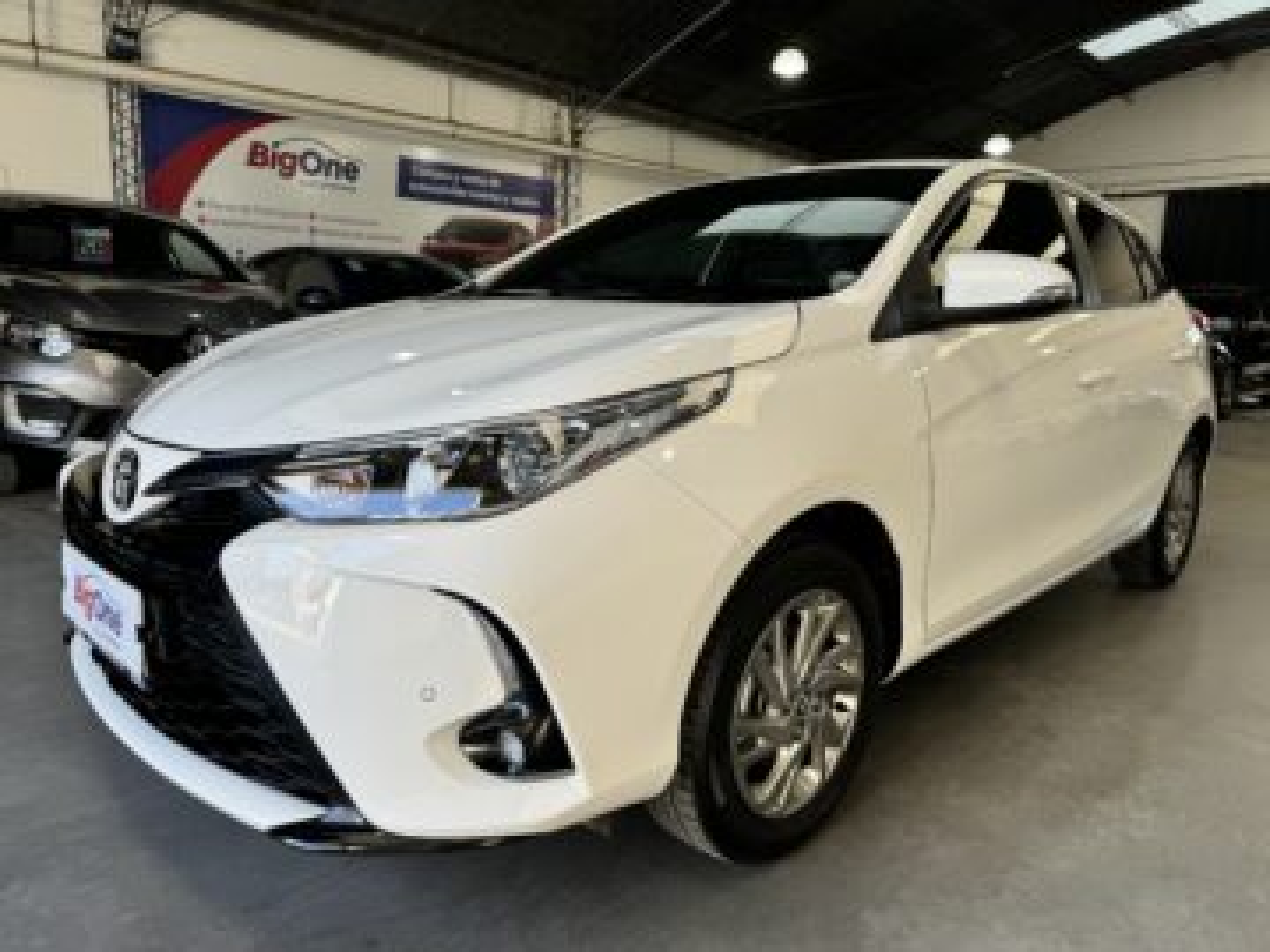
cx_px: 635
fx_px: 881
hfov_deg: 71.6
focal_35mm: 24
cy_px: 476
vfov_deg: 56.8
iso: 64
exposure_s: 1/227
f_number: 1.78
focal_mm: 6.76
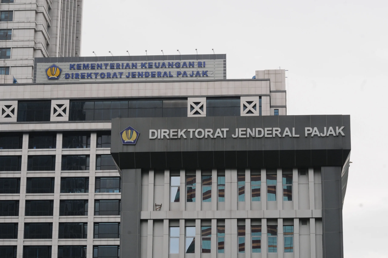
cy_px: 129
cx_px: 194
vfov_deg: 13.0
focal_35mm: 105
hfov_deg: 19.5
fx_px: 1130
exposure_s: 1/400
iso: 400
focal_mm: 70
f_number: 11
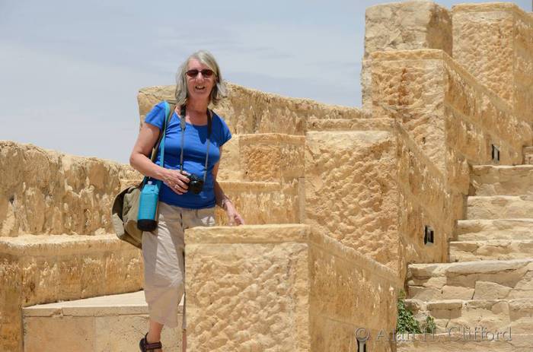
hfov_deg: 10.6
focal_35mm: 195
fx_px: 2880
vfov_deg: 7.0
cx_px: 266
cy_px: 176
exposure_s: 1/250
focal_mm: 130
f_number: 10
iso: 100
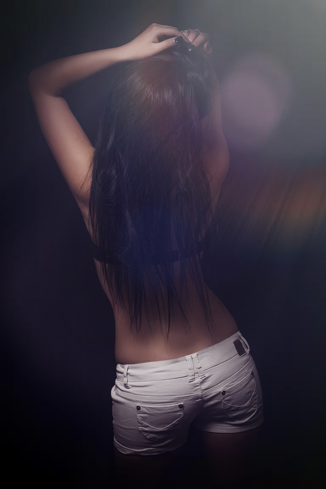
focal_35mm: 78
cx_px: 163
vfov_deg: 26.0
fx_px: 1059
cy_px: 244
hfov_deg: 17.5
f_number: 13
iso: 100
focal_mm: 52
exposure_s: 1/200
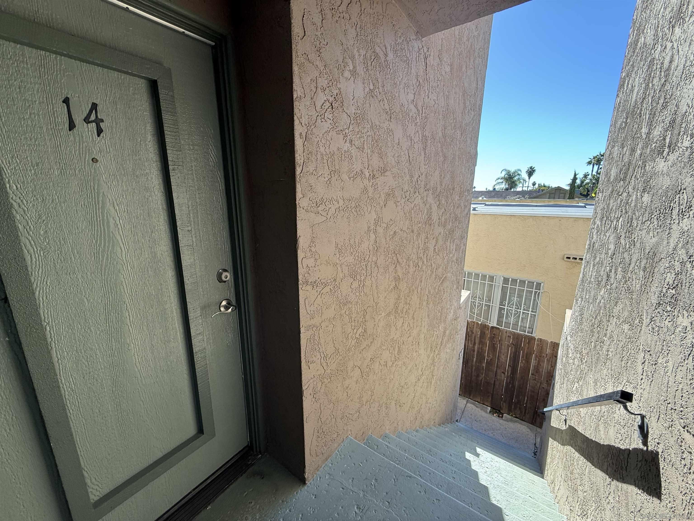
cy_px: 260
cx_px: 347
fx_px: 281
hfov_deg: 102.1
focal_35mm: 14
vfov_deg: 85.7
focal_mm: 2.22
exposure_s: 1/168
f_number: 2.2
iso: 50
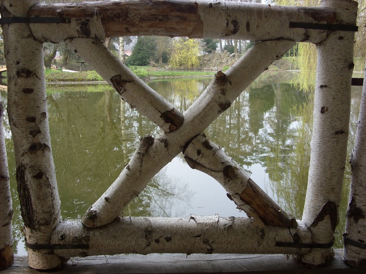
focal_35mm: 38
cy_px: 137
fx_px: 402
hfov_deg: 49.0
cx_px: 183
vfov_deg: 37.7
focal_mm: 6.3
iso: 50
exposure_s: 1/250
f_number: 2.8
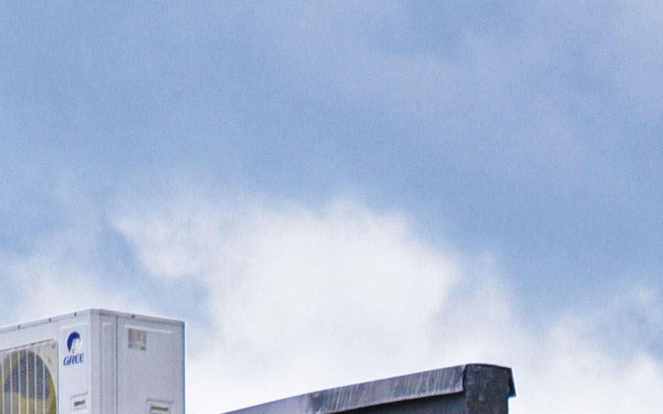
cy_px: 1519
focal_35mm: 506
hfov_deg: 4.0
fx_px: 9140
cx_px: 1941
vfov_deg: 2.5
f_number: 7.1
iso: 200
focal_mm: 70
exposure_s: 1/250
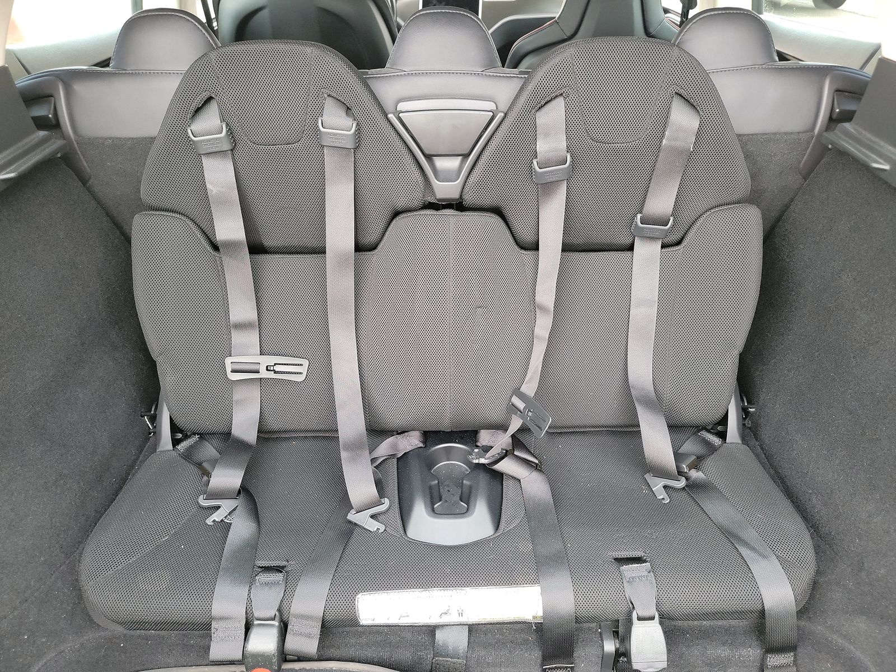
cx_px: 448
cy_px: 336
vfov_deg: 56.8
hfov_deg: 71.6
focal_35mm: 24
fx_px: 621
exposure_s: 1/59
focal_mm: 6.7
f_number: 1.8
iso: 378
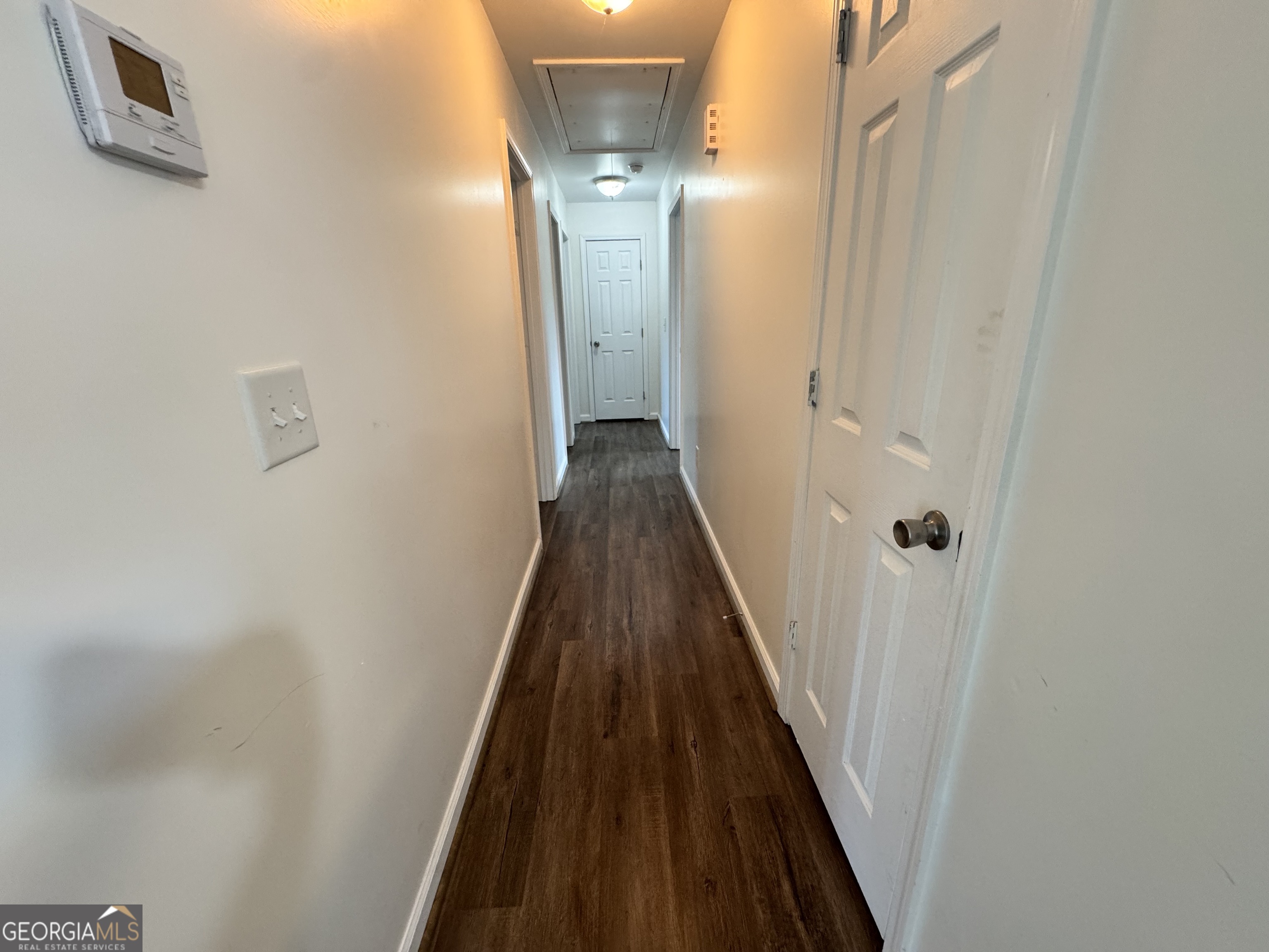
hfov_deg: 102.1
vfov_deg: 85.7
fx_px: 513
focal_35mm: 14
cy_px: 476
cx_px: 634
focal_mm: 2.22
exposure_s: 1/60
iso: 250
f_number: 2.2
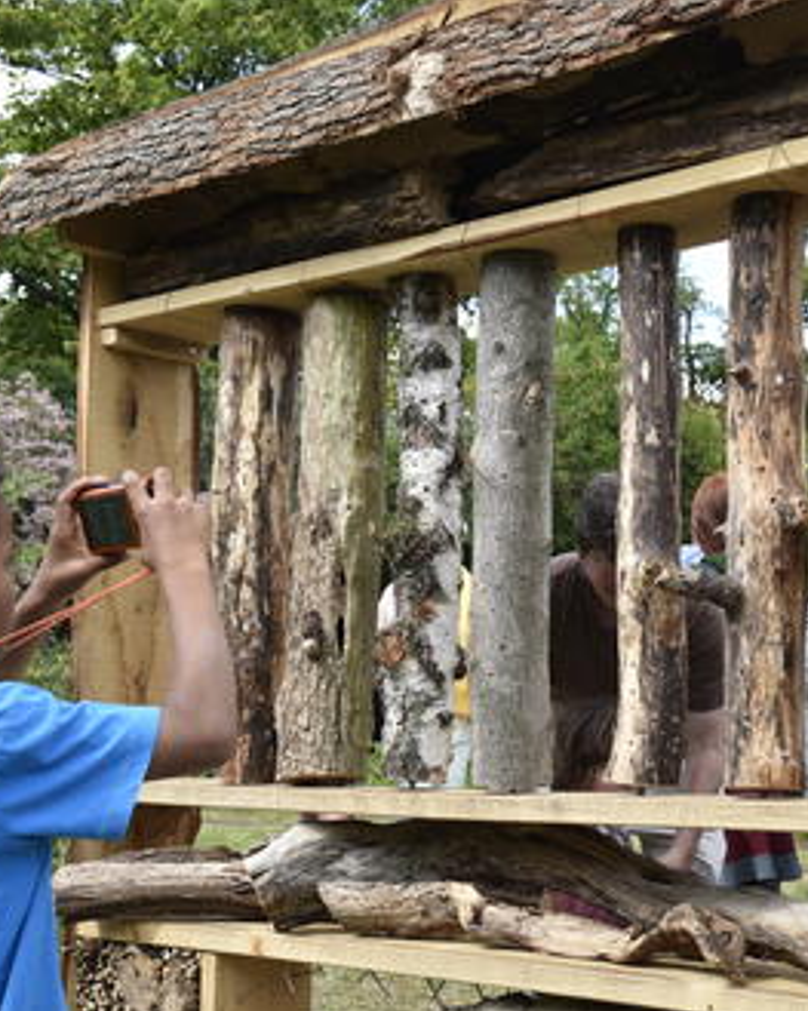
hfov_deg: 26.5
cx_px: 525
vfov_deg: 33.0
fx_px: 1705
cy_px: 509
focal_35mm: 57
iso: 400
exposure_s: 1/250
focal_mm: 40
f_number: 8
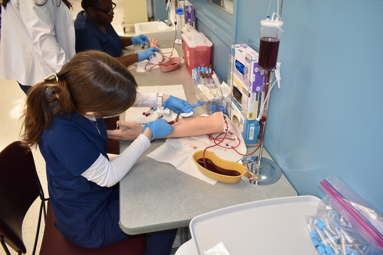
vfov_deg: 47.9
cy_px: 128
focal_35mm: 27
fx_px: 287
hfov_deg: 67.4
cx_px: 192
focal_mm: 18
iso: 800
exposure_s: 1/100
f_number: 5
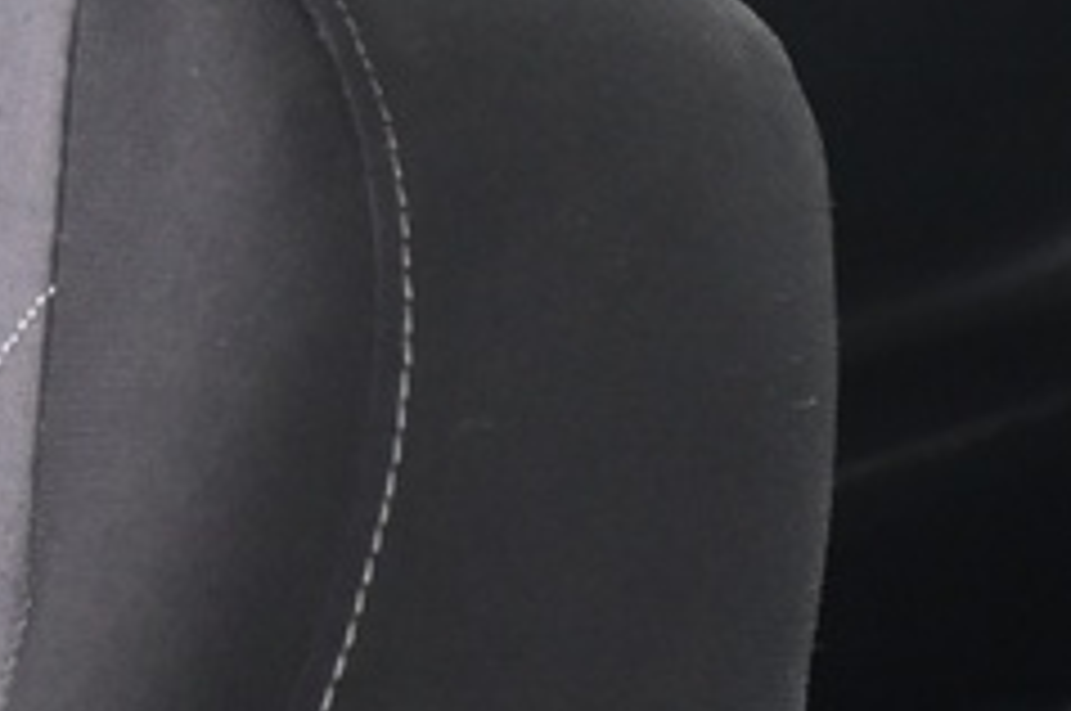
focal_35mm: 164
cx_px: 2664
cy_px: 1449
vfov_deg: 7.9
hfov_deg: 10.6
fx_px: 4872
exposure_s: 1/8
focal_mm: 24
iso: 2000
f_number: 4
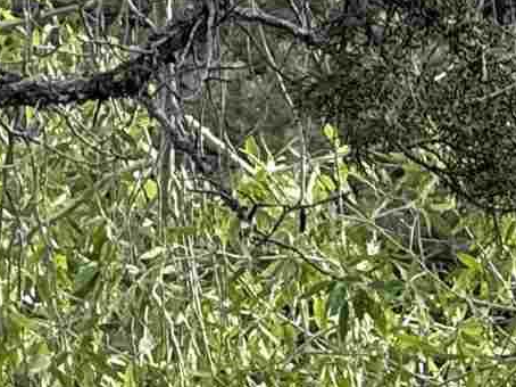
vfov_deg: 1.8
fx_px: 12098
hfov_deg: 2.4
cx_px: 257
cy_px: 864
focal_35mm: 812
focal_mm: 15.66
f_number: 2.8
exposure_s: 1/127
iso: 64
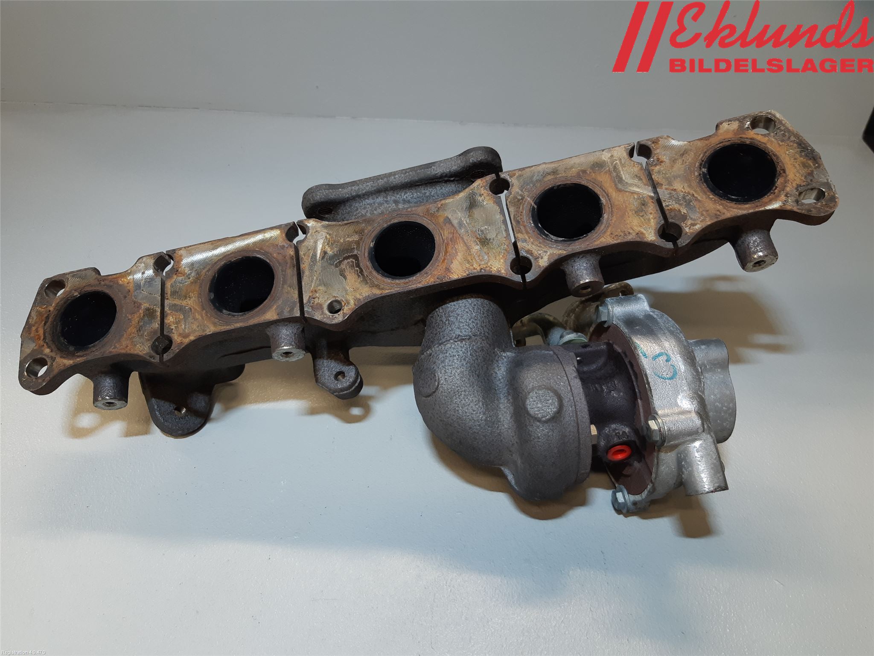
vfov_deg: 53.1
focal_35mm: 26
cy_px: 328
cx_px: 437
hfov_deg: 67.3
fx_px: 656
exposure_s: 1/50
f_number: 1.7
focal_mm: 3.93
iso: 64
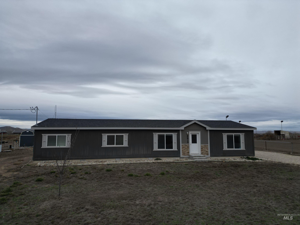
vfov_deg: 56.8
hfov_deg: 71.6
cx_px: 150
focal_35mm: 24
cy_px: 112
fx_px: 208
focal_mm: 6.72
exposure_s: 1/1000
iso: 100
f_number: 1.7
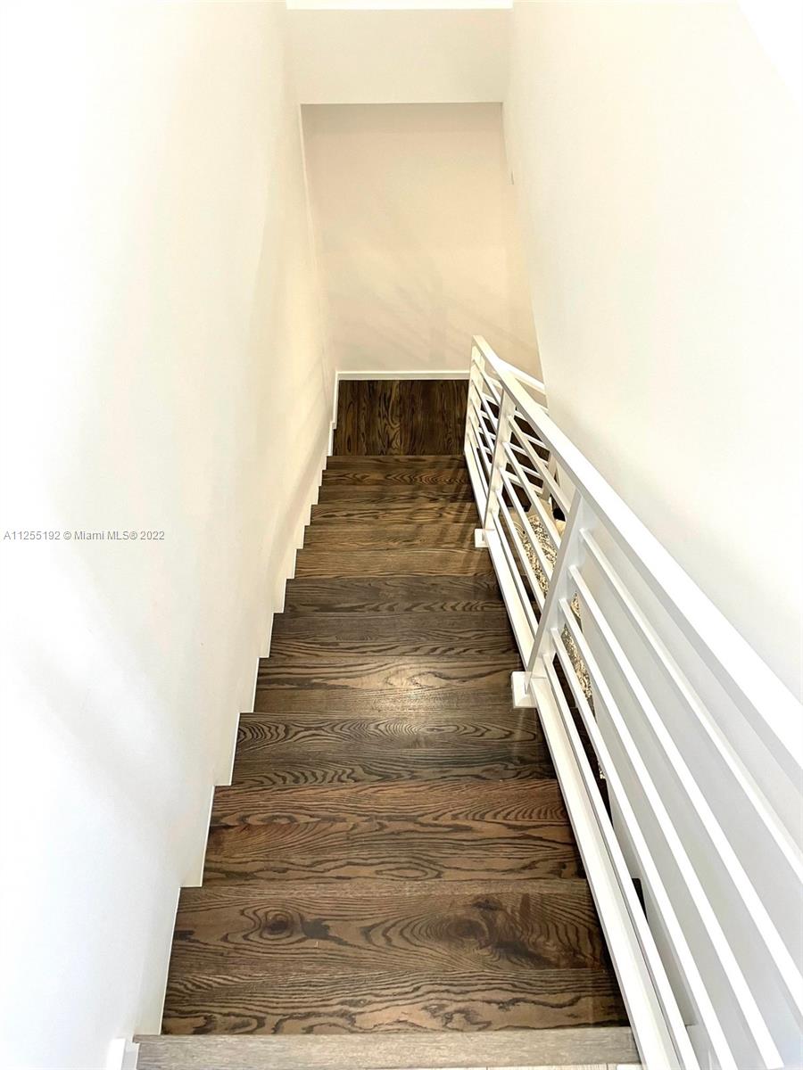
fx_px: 804
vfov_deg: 67.3
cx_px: 402
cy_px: 535
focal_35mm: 26
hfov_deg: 53.1
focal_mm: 4.2
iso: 80
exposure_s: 1/60
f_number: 1.6
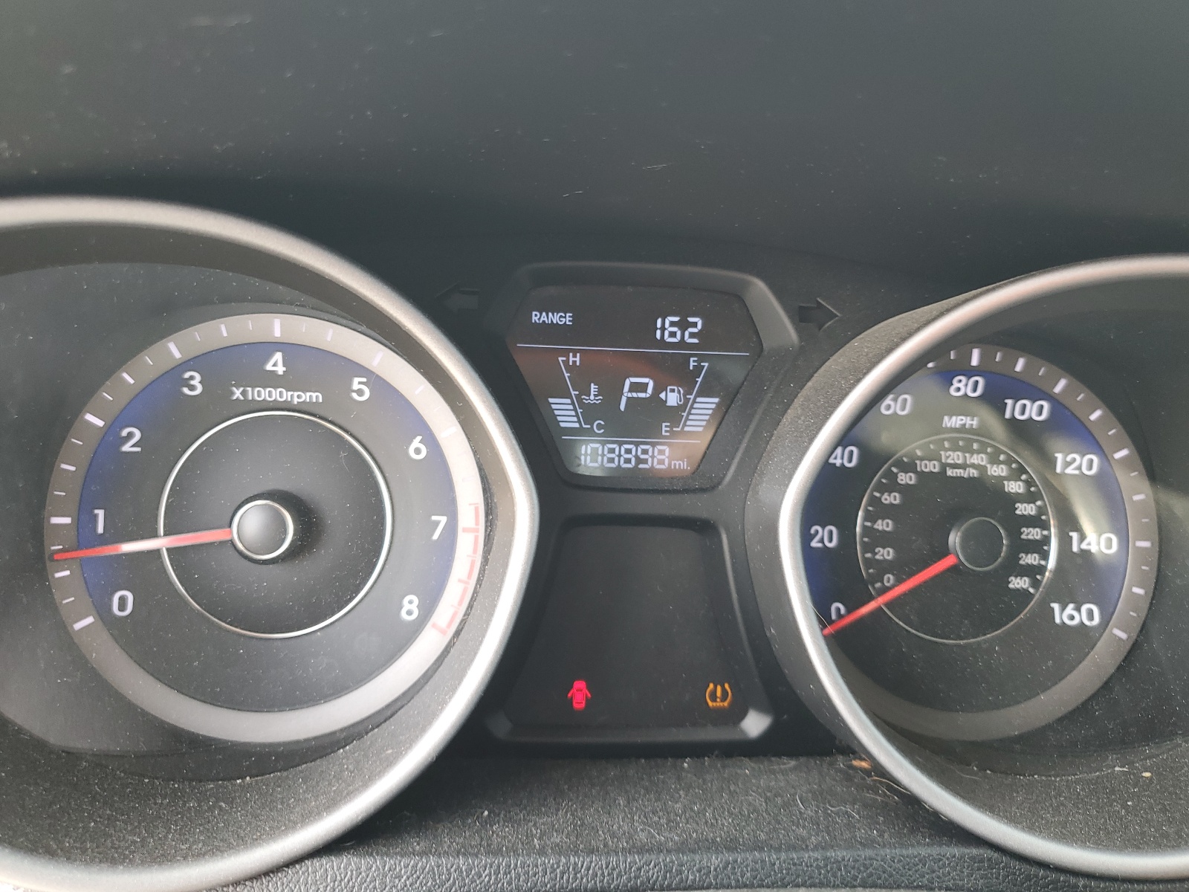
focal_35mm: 26
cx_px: 594
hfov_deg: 67.3
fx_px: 893
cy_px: 446
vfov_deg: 53.1
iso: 54
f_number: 1.5
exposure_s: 1/60.2
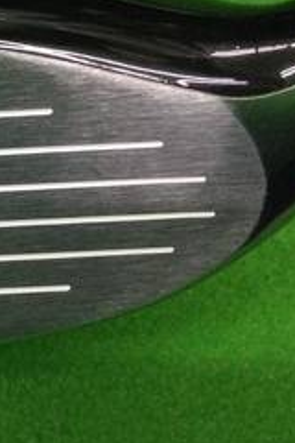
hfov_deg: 14.0
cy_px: 83
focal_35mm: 86
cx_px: -242
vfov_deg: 23.3
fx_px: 1057
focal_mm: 3.3
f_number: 2.4
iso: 80
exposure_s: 1/30
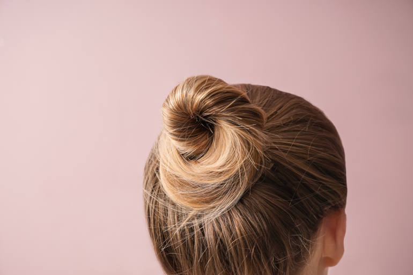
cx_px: 206
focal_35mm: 70
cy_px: 138
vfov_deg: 19.4
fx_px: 803
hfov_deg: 28.8
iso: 250
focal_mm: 70
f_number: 6.3
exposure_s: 1/160
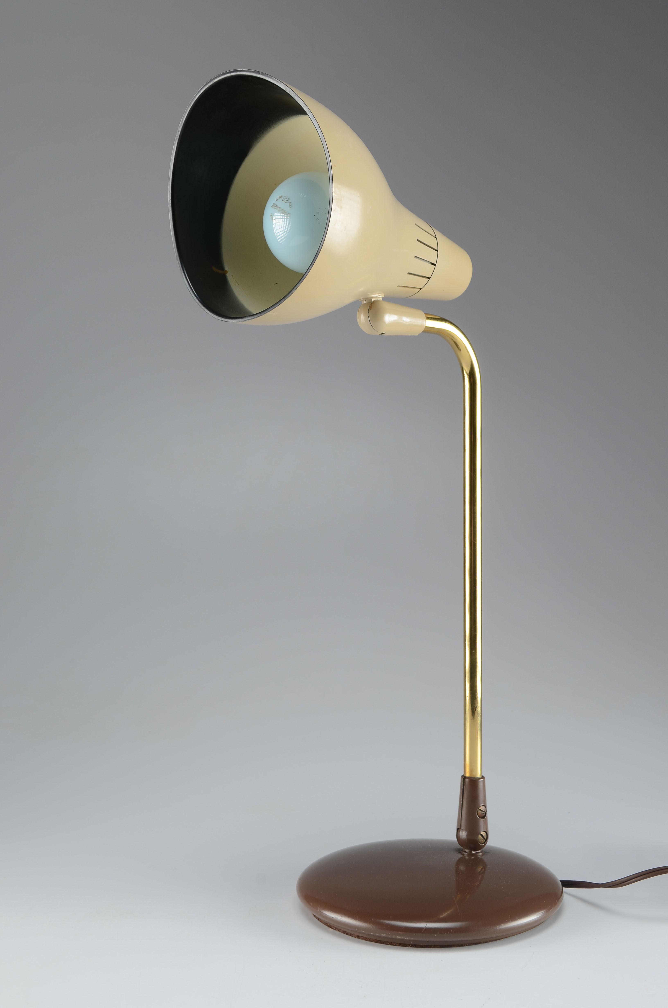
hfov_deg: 29.7
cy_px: 504
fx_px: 1258
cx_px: 334
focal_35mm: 45
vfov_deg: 43.7
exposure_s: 1/80
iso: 100
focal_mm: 30
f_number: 10
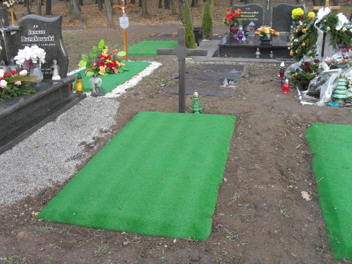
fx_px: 356
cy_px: 132
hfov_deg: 52.6
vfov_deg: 40.7
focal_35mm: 35
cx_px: 176
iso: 100
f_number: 3.2
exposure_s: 1/125
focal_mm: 6.3
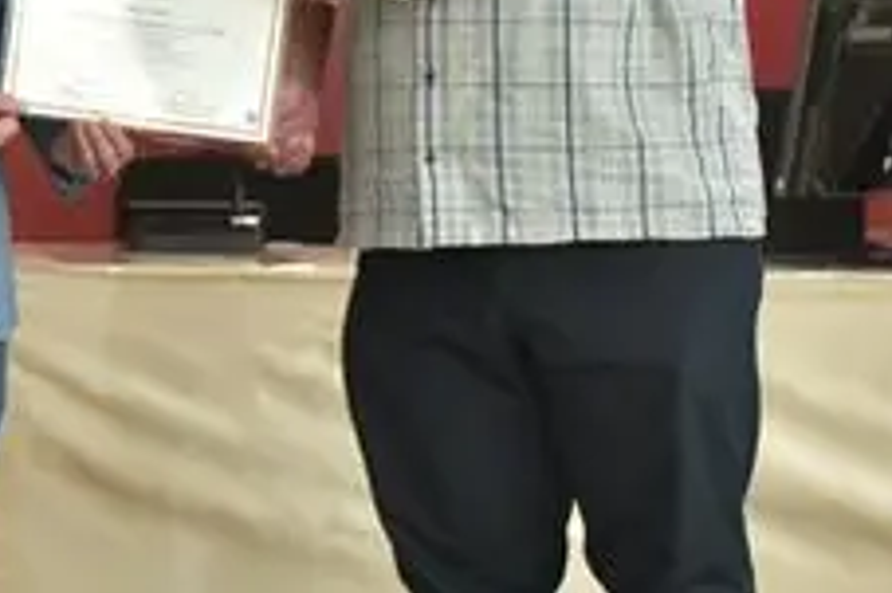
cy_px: 45
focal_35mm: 241
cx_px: -334
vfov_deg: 5.7
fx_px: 5967
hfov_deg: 8.4
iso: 1600
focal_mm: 70
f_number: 2.8
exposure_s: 1/125
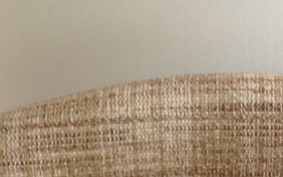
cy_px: 215
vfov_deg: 12.4
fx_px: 795
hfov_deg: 19.8
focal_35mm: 103
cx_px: 250
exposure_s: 1/15
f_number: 2.4
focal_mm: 4.28
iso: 100
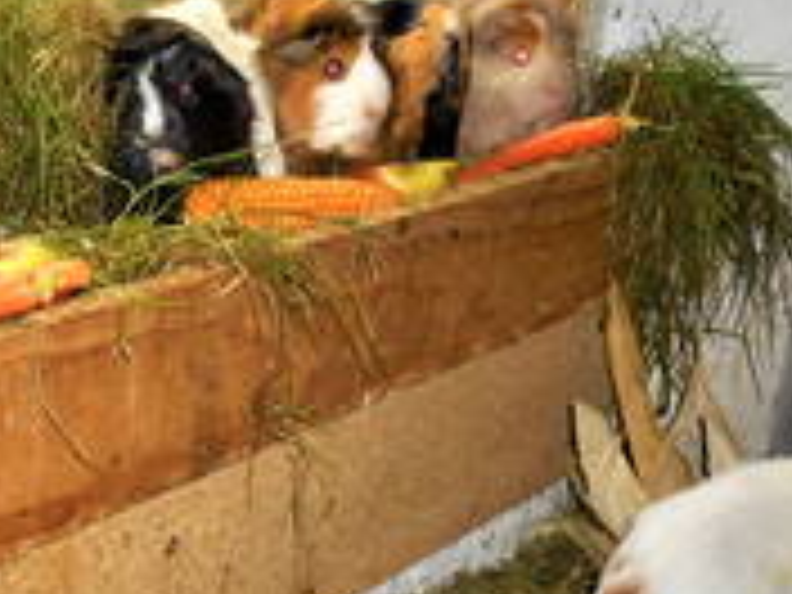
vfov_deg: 24.1
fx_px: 1350
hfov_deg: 31.7
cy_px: 540
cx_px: 135
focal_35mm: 59
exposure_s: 1/25
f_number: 3.2
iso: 80
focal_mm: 4.6
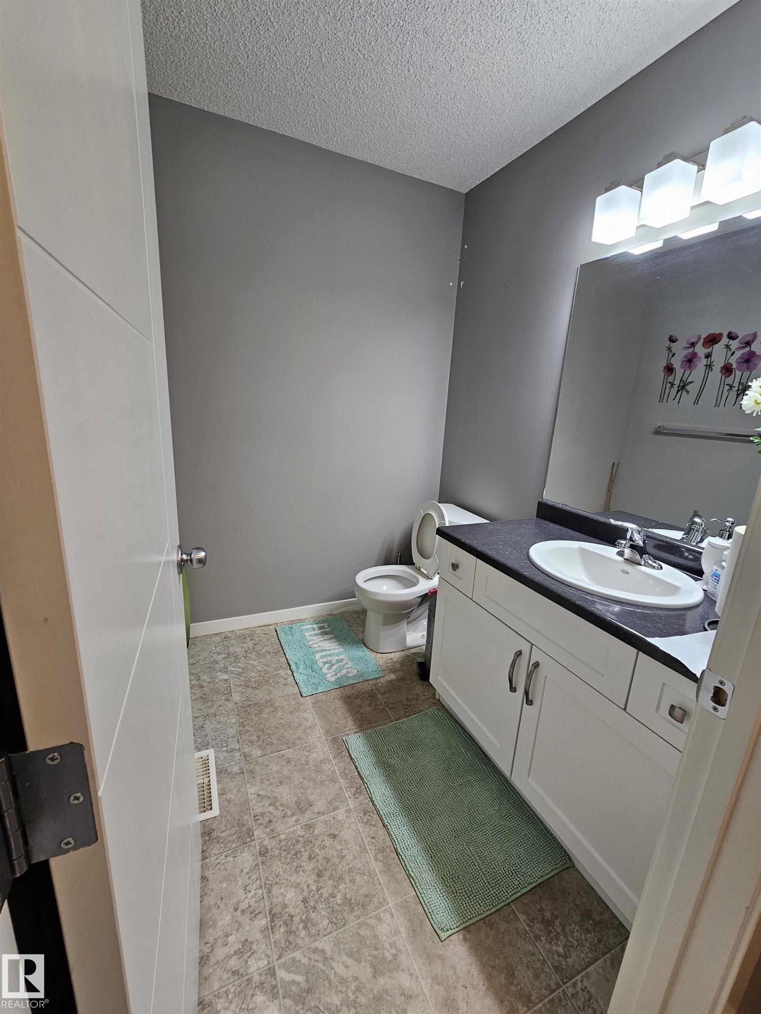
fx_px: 381
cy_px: 507
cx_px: 380
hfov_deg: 89.9
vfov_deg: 106.2
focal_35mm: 13
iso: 125
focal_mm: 2.2
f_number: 2.2
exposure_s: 1/60
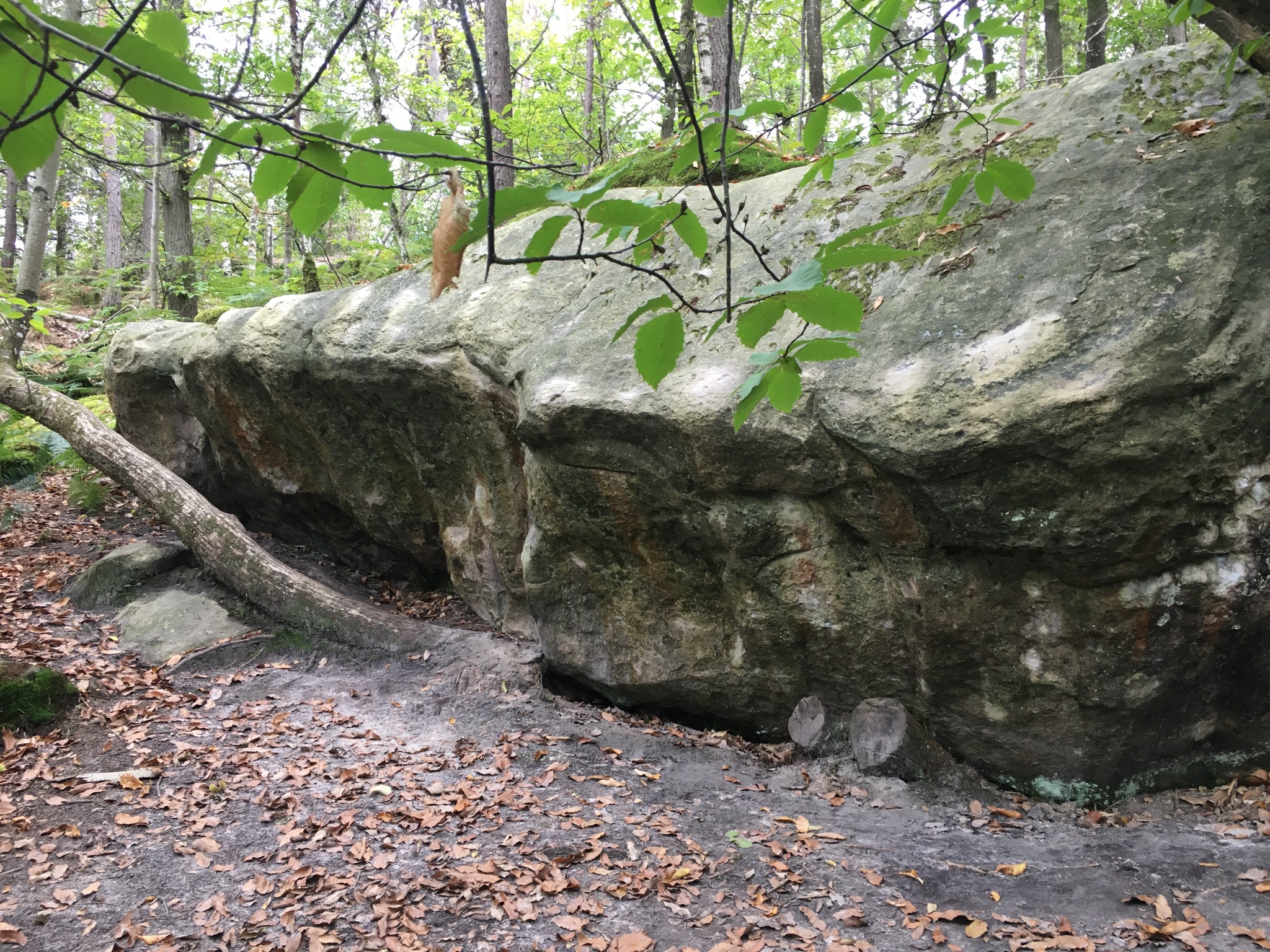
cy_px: 476
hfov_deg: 61.7
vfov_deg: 48.2
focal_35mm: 29
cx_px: 635
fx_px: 1064
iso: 64
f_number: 2.2
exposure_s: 1/33
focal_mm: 4.15
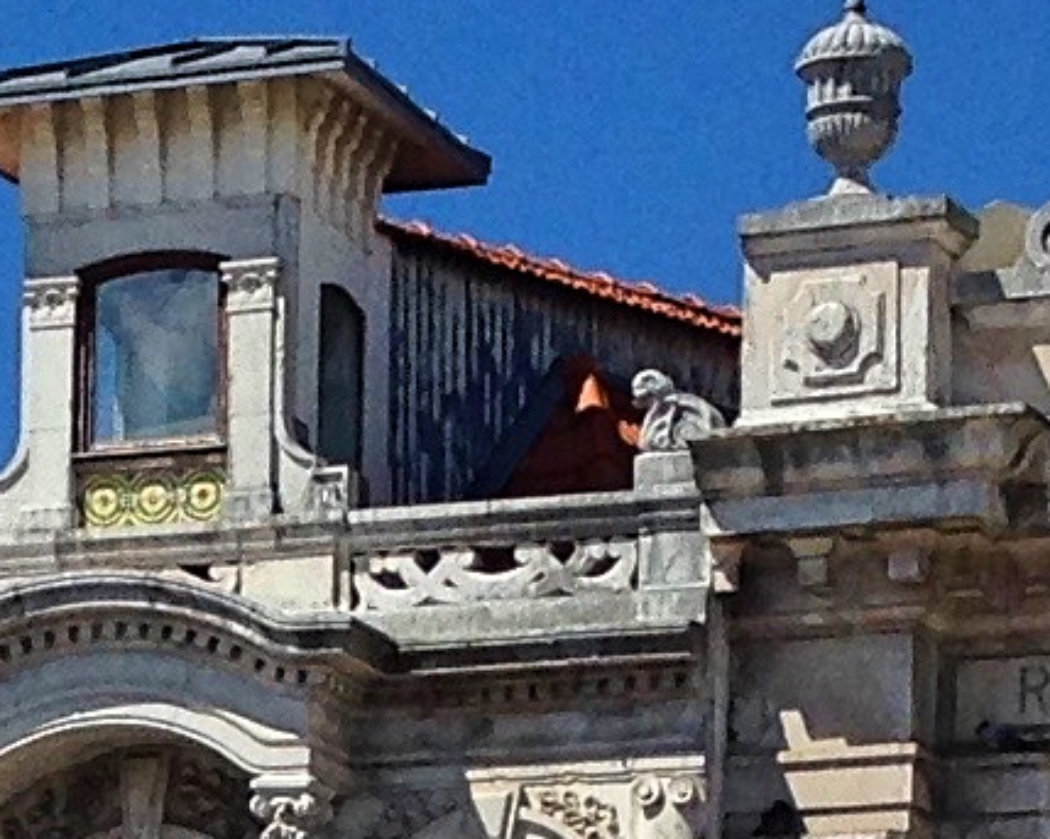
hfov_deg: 7.8
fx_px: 7612
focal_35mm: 245
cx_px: -272
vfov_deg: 6.1
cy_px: 1942
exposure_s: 1/2710
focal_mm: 4.12
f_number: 2.4
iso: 50
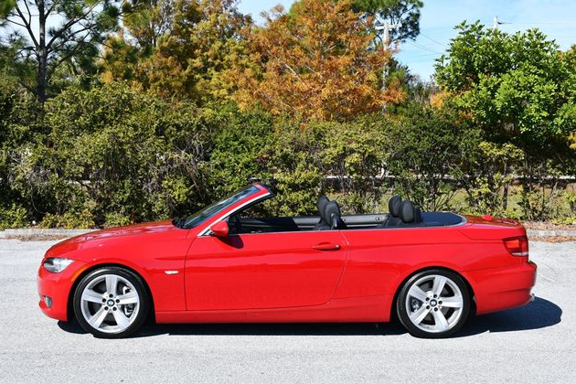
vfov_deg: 23.0
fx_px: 944
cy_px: 190
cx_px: 288
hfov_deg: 33.9
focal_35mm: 59
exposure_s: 1/250
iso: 100
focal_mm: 29
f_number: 8
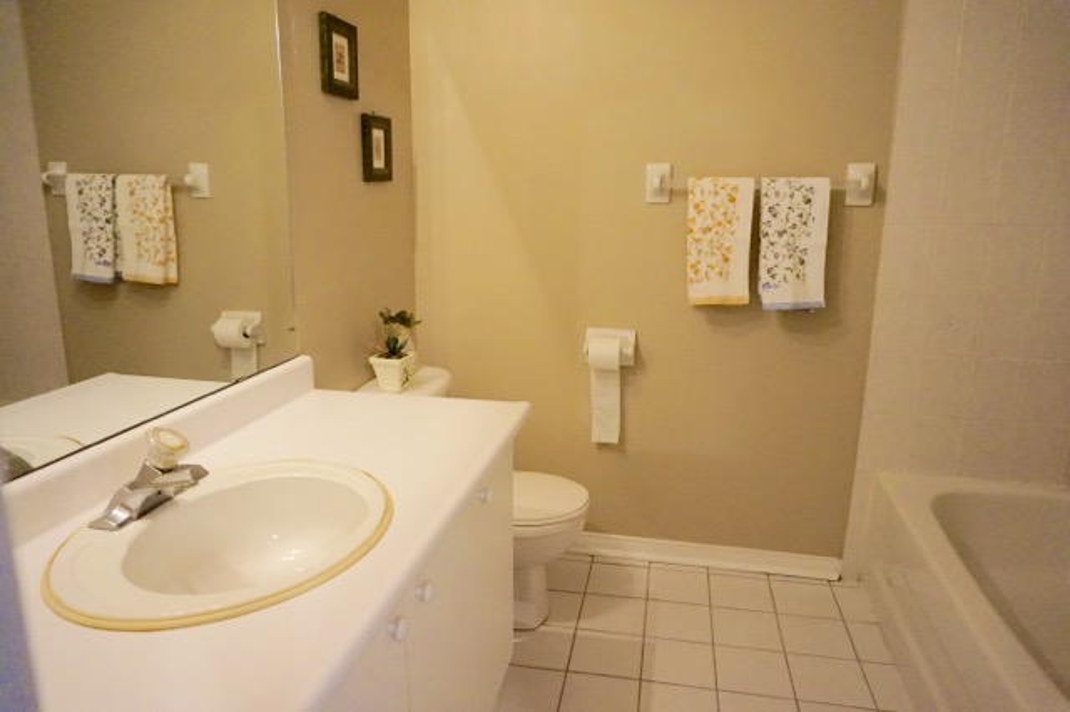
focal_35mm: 24
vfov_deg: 53.1
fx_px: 713
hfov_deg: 73.8
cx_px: 535
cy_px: 356
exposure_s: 1/125
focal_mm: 16
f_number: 3.5
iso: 3200
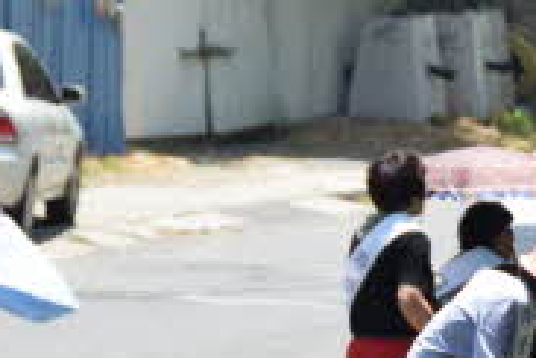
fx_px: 8754
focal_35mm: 588
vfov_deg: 2.3
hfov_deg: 3.5
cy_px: 555
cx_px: 618
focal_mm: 112
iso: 200
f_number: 8
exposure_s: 1/250
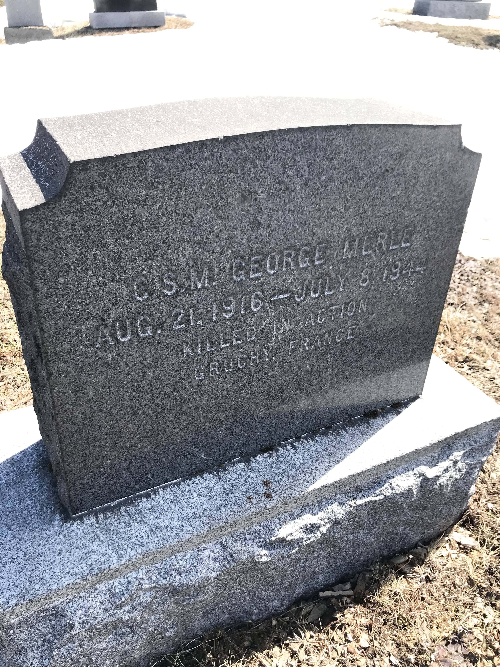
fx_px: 539
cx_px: 250
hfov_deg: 49.7
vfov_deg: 63.4
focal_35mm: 28
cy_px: 334
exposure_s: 1/958
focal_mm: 3.99
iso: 20
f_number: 1.8
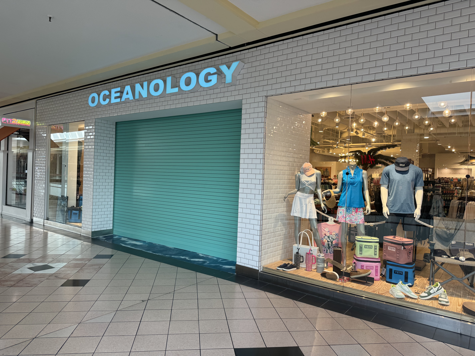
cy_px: 178
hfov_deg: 71.6
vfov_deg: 56.8
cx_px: 238
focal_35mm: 24
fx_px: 329
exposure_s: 1/120
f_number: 1.78
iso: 100
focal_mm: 6.76
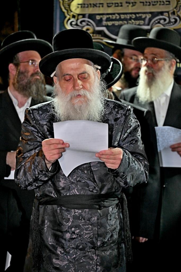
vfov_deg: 17.1
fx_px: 905
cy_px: 136
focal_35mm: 120
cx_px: 90
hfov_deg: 11.4
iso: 1600
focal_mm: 120
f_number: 4
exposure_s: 1/160
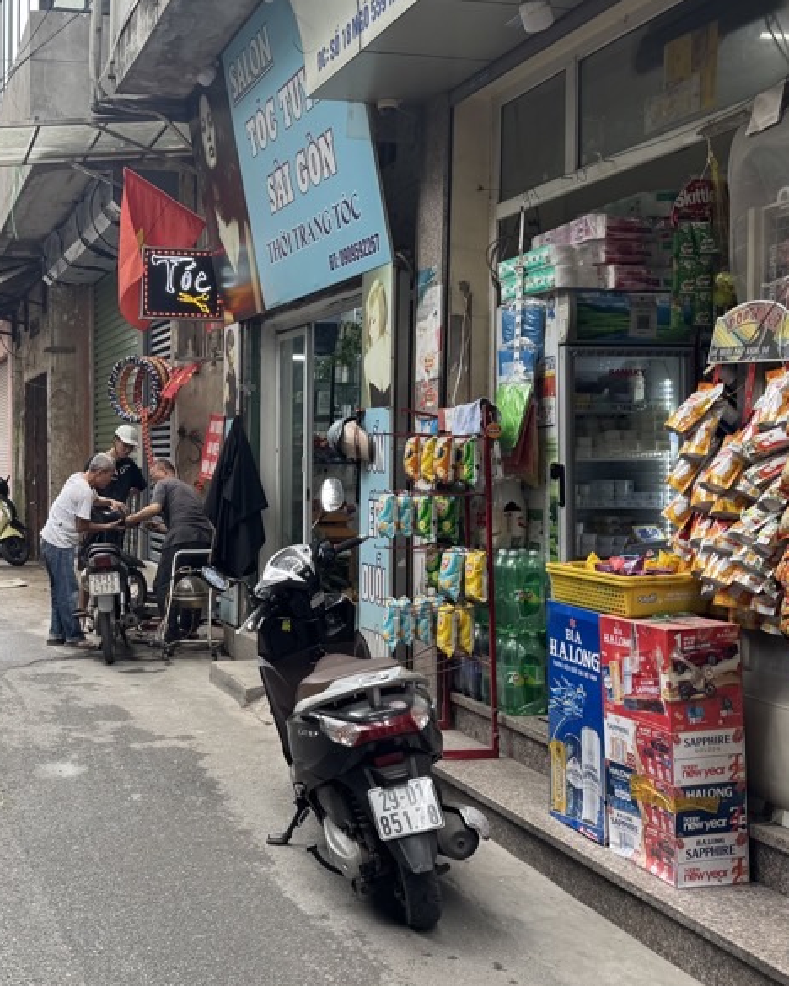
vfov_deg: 44.8
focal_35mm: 41
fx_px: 1197
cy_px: 472
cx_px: 165
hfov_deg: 35.4
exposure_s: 1/262
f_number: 1.78
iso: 64
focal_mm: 6.76
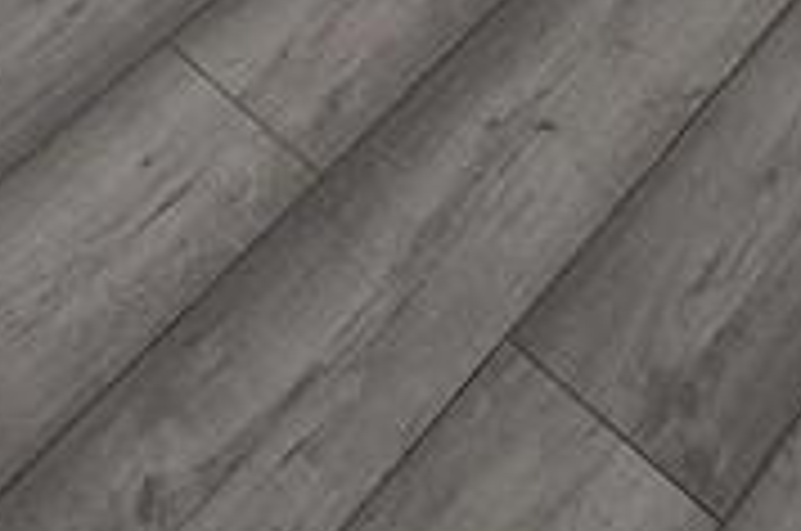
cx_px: 36
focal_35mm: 78
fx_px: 1732
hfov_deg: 25.0
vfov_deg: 12.5
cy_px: -842
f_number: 2.2
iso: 320
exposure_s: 1/359
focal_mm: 2.2
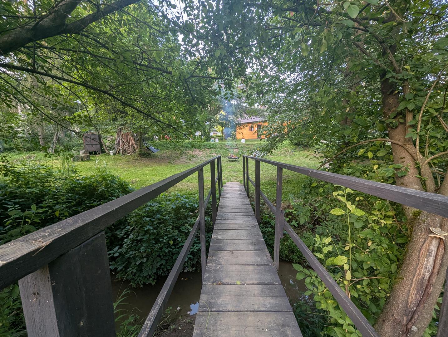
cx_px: 224
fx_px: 168
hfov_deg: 106.1
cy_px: 168
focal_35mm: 13
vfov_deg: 90.0
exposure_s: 1/29.6
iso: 64
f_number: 2.2
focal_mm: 1.95
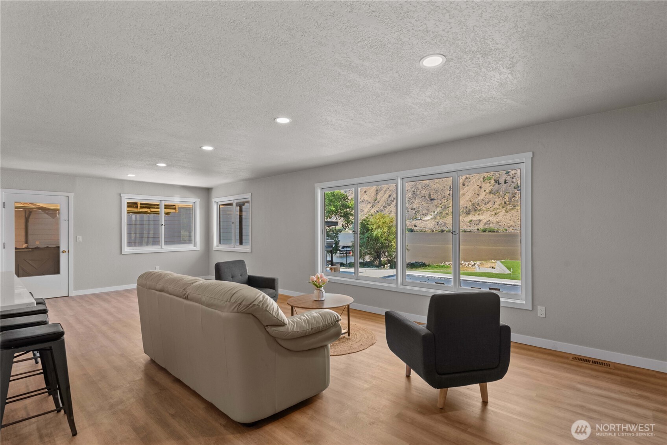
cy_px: 222
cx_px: 334
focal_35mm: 17
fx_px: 315
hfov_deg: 93.3
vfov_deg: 70.5
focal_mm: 17
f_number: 7.1
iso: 200
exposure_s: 1/15
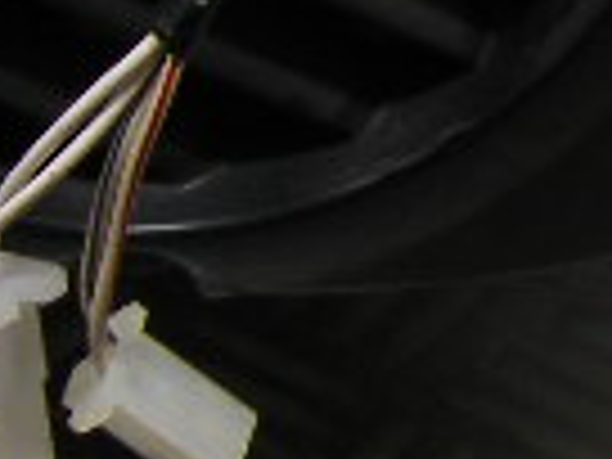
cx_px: -644
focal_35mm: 204
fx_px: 3607
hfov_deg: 9.1
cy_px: -783
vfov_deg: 6.8
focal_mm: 4.7
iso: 64
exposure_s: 1/74.6
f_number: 3.2
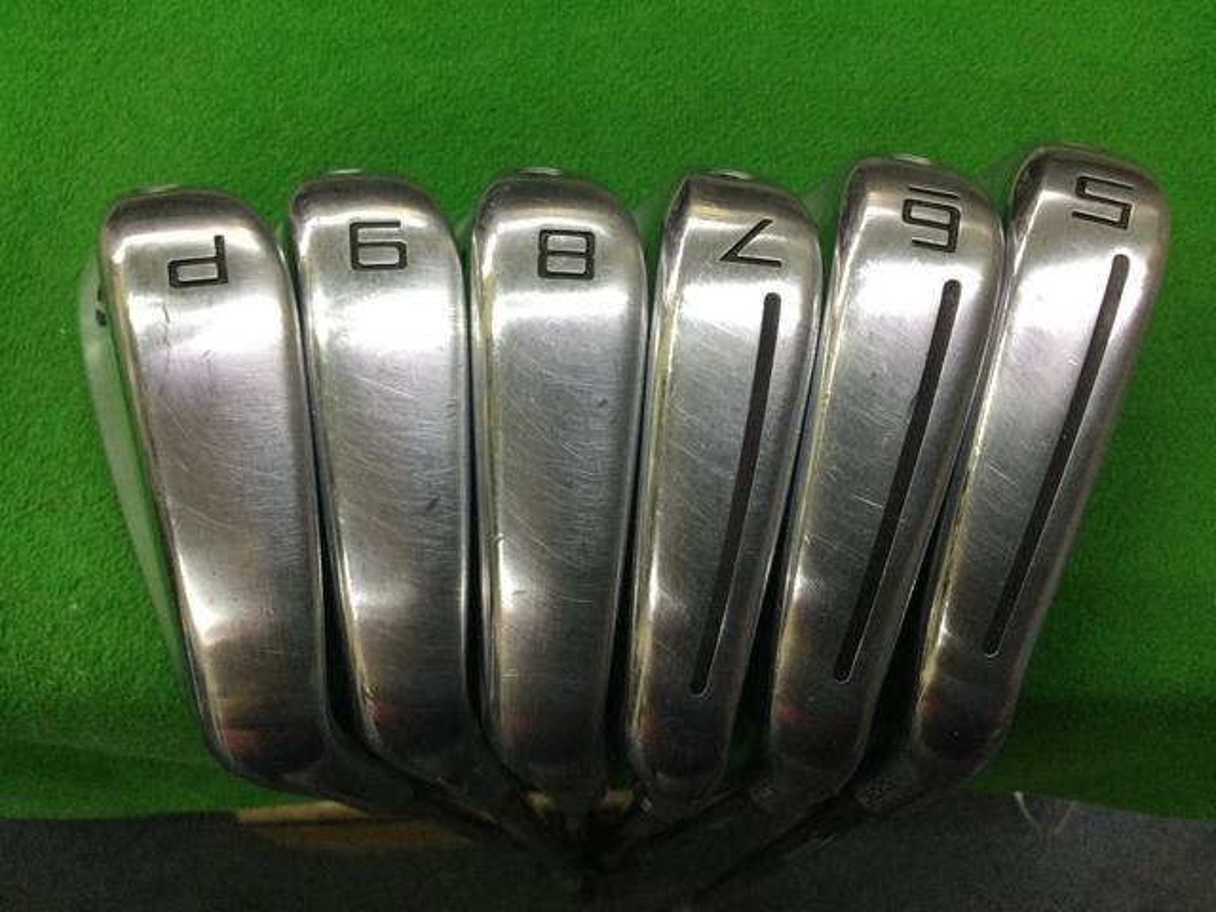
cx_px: 608
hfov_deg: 58.4
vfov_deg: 45.4
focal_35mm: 31
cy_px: 456
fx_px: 1089
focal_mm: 3.3
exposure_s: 1/30
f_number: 2.4
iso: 50
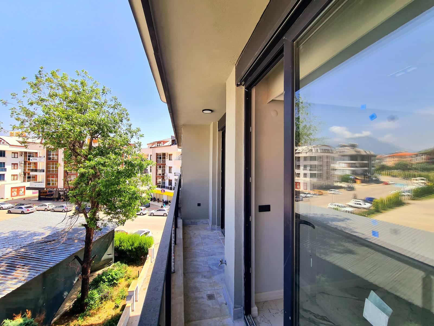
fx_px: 163
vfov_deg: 89.9
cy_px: 163
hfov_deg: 106.2
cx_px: 217
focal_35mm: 13
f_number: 2.2
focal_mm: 2.22
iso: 64
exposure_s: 1/769
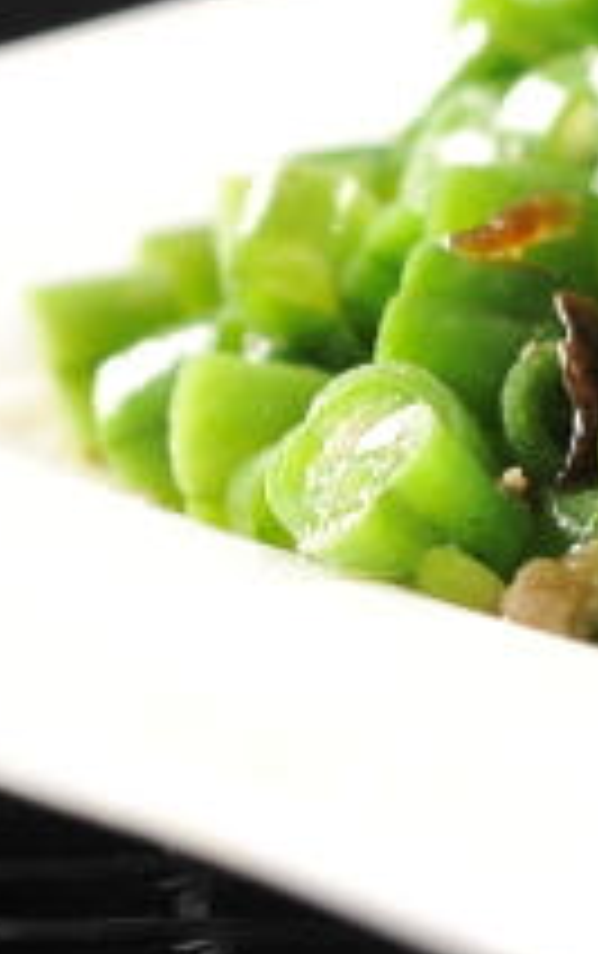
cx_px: 1547
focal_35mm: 295
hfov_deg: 4.3
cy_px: -79
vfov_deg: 7.1
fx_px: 7672
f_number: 8
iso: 200
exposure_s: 1/125
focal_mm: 60
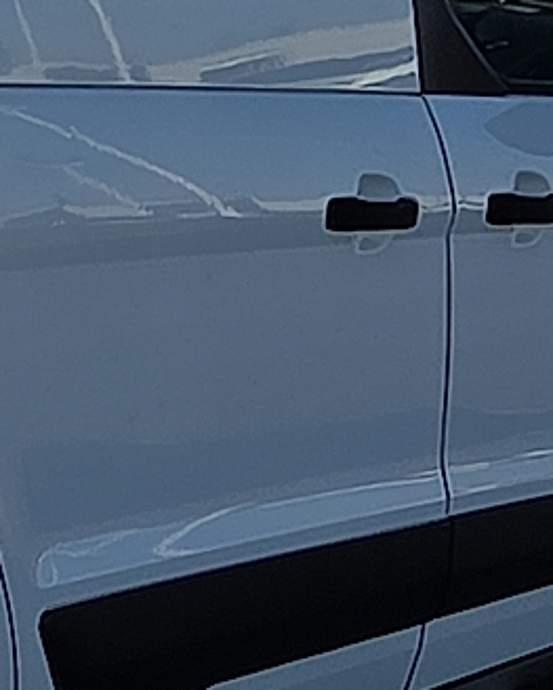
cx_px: -458
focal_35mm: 214
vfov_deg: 9.0
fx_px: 4372
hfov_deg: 7.0
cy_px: 219
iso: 78
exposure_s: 1/10000
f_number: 1.8
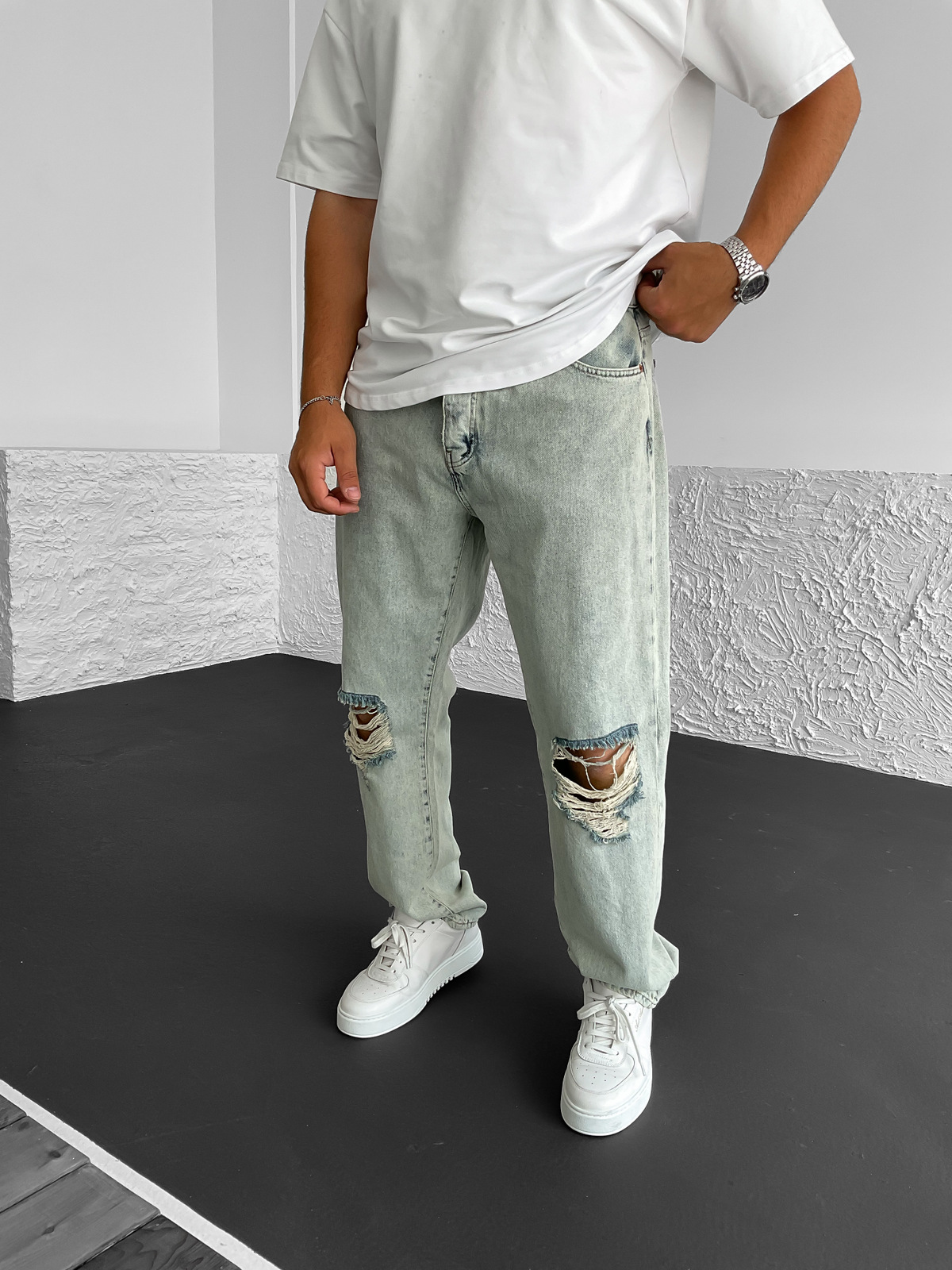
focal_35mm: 29
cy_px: 635
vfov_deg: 61.7
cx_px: 476
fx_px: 1063
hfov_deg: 48.2
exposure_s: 1/120
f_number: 1.8
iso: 25
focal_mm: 3
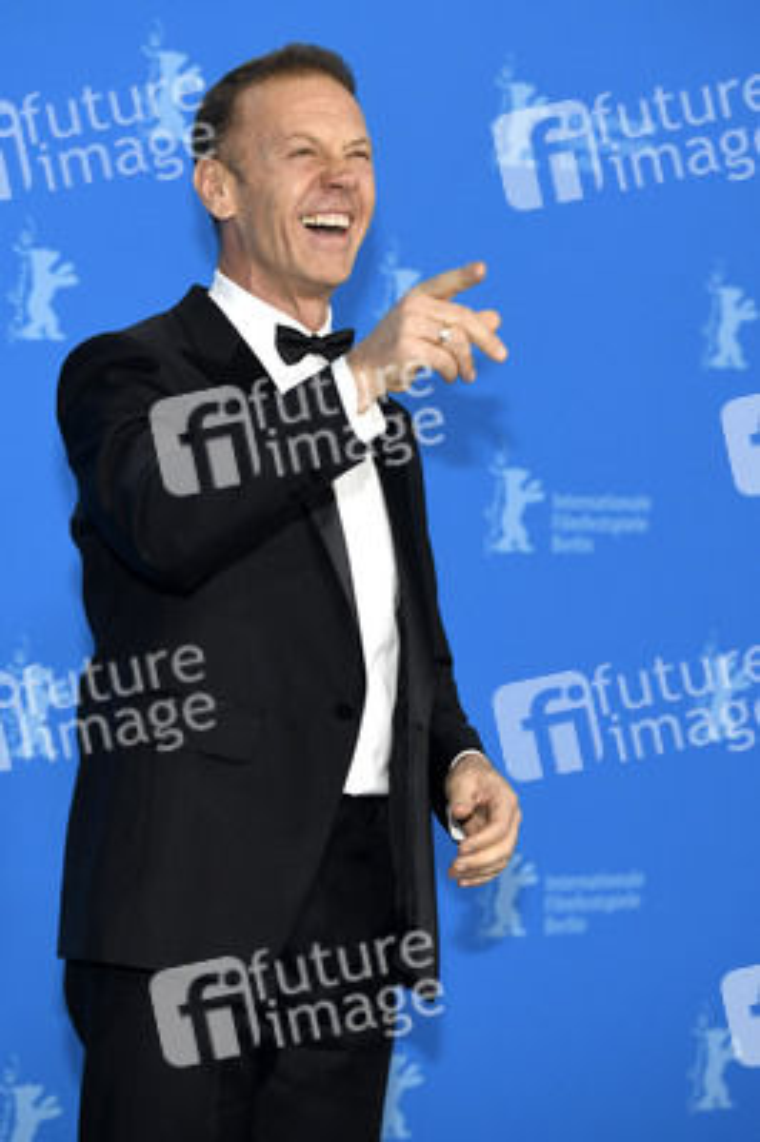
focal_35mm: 92
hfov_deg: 14.8
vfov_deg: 22.2
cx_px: 380
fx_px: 2918
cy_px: 571
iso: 640
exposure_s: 1/400
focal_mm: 92
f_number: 4
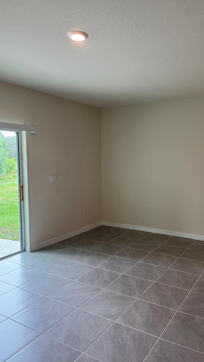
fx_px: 260
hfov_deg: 42.4
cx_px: 135
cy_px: 178
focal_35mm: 27
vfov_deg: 69.8
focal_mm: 6.76
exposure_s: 1/120
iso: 80
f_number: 1.78
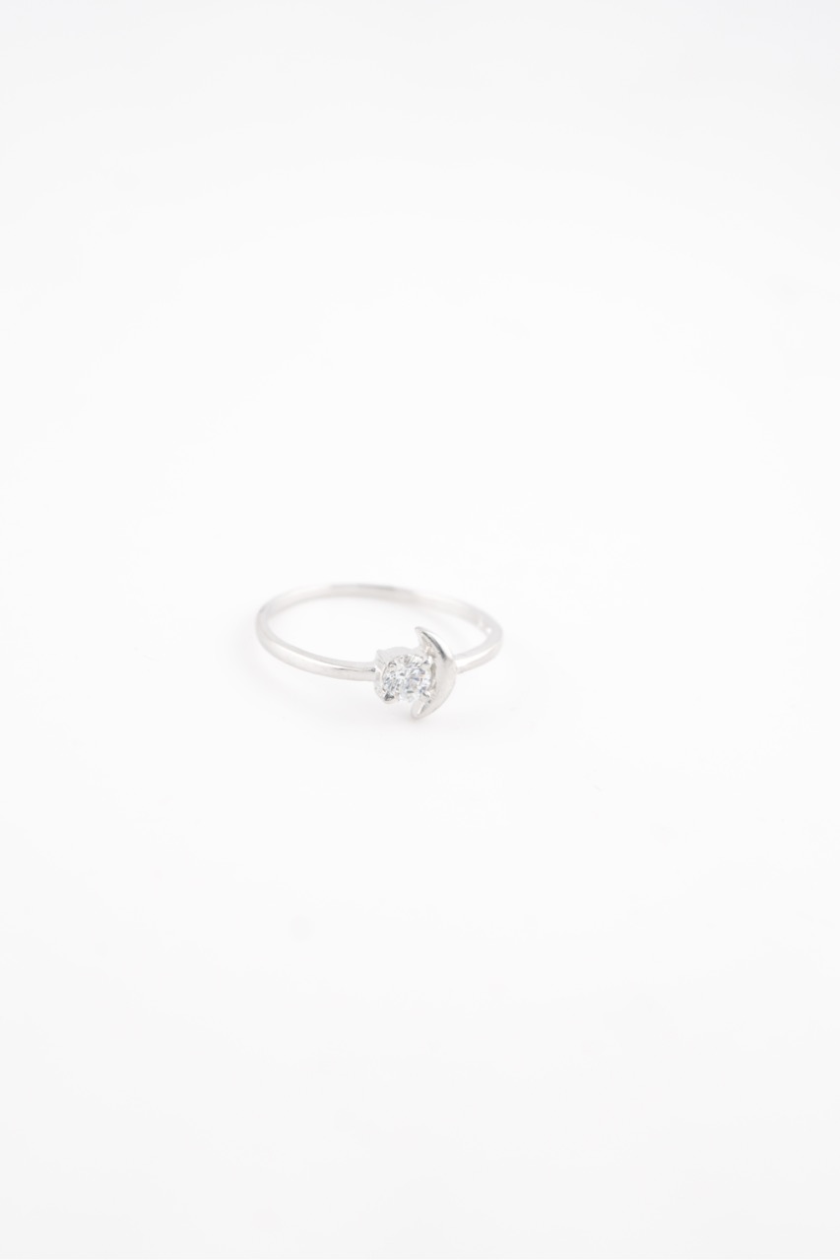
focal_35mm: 75
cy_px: 630
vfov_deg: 27.0
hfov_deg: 18.2
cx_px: 420
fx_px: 2626
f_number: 7.1
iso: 100
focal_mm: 50
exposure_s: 1/40
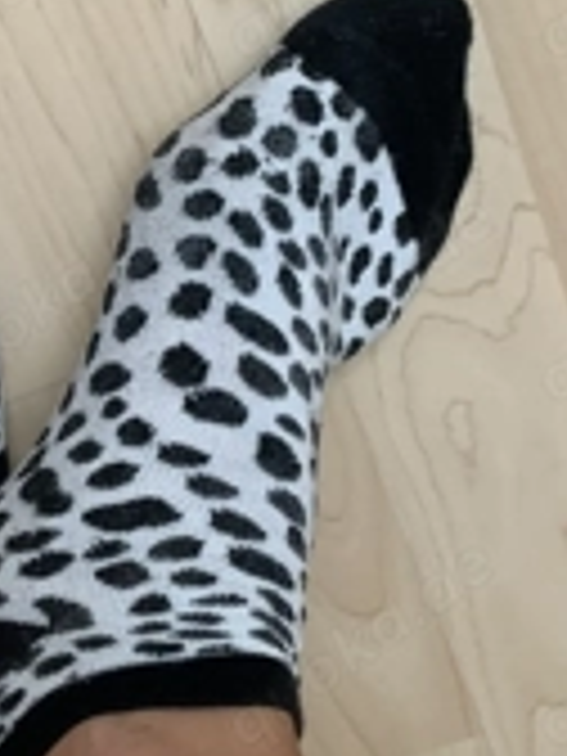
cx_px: -99
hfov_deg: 22.0
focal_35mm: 62
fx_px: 1354
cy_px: 369
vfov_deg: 31.2
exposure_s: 1/40
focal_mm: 4.25
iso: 400
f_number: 1.8
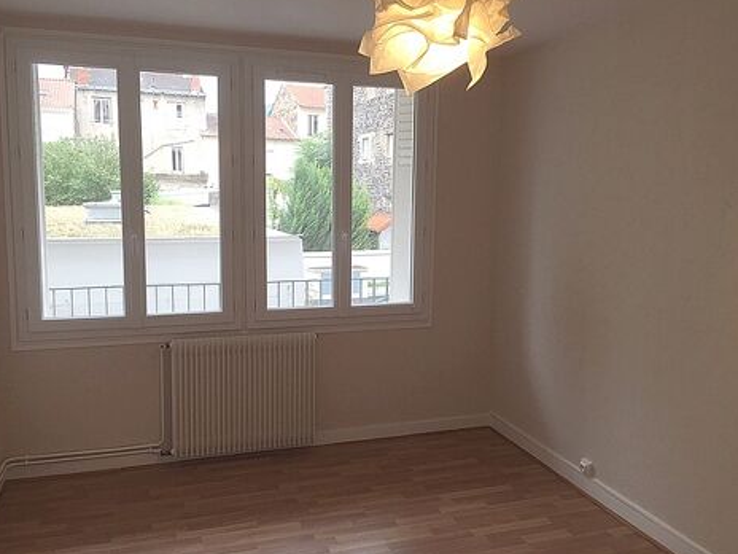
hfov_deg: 60.0
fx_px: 640
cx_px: 363
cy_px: 275
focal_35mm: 30
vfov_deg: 46.8
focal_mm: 4.15
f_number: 2.2
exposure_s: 1/100
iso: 40
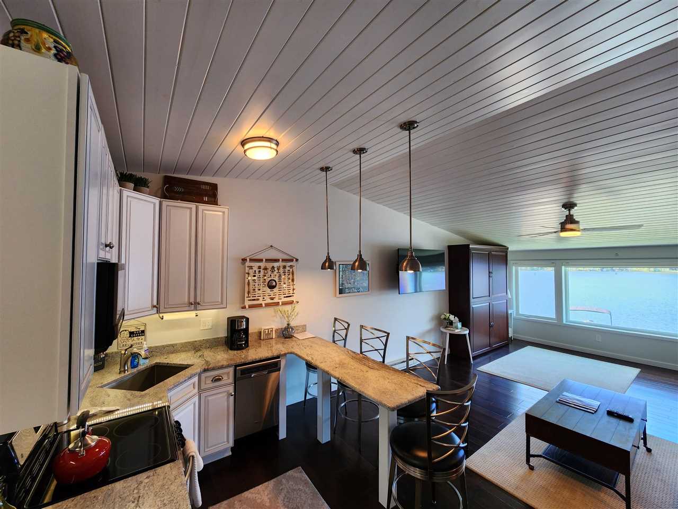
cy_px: 254
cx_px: 339
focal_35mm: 13
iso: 125
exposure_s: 1/60
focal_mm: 2.2
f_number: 2.2
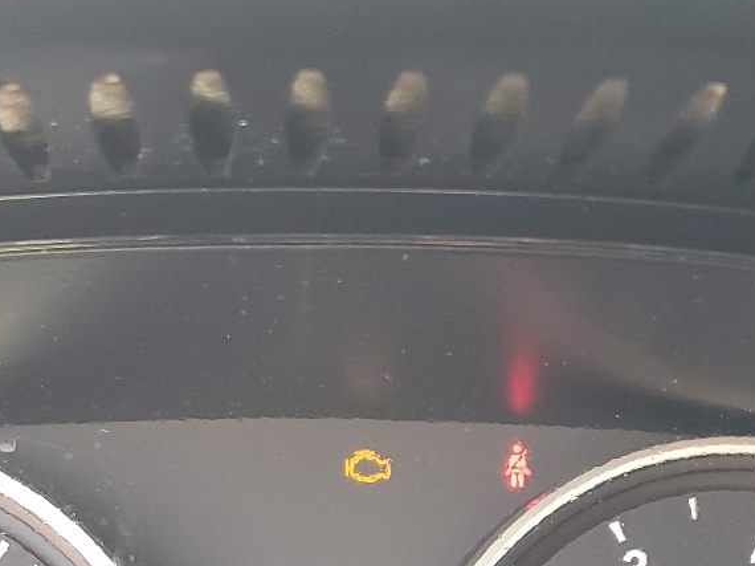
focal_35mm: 73
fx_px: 1592
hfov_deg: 26.6
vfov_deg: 18.4
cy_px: 779
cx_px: 285
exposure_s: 1/60.2
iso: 67
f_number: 1.5
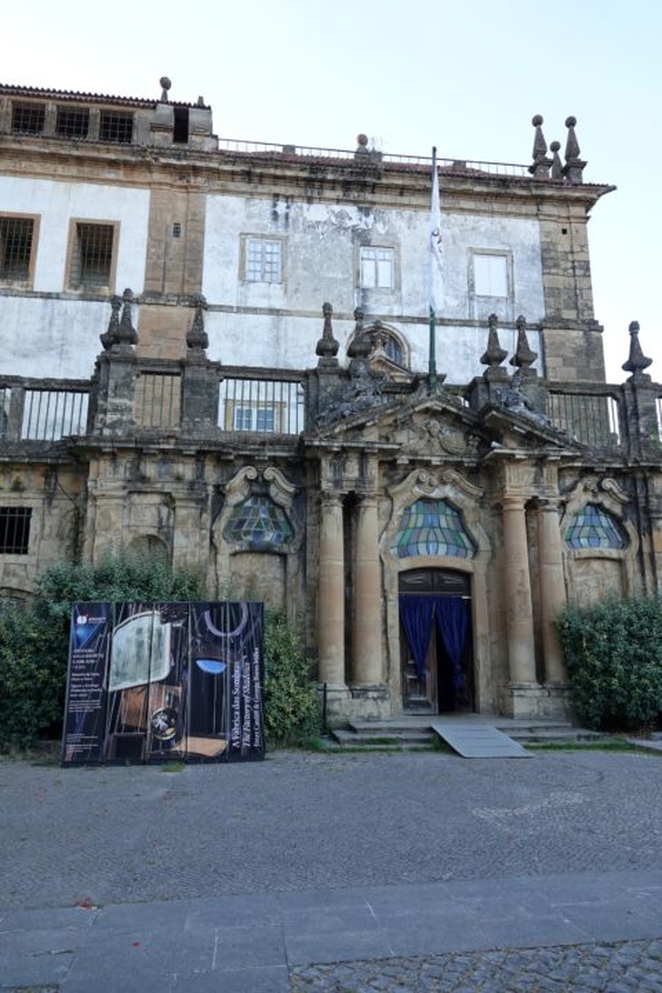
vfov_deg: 73.7
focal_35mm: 24
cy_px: 496
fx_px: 662
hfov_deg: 53.1
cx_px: 331
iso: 100
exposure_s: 1/160
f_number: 2.4
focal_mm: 8.8
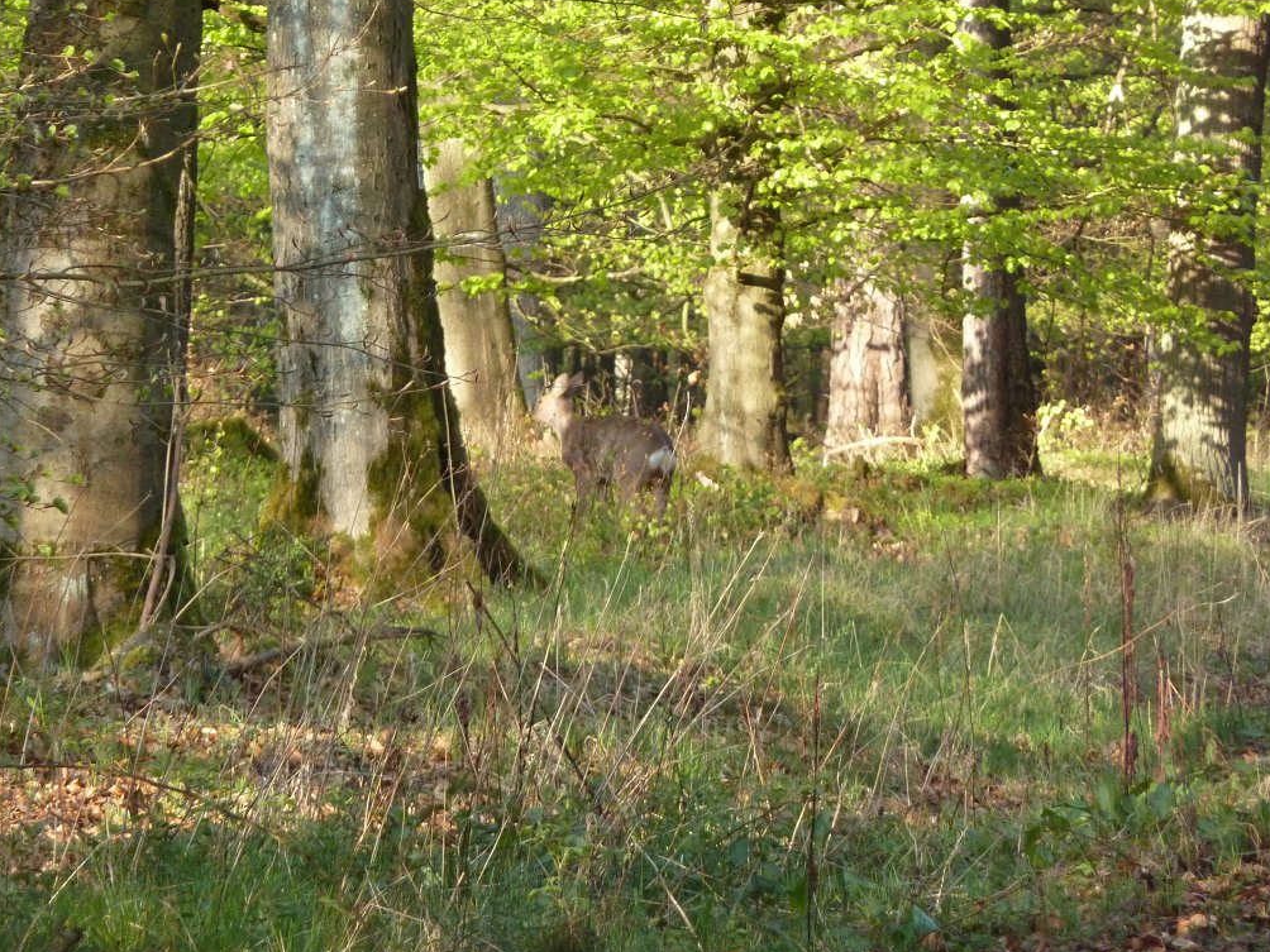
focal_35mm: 306
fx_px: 11227
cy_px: 470
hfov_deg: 6.5
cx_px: 625
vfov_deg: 4.9
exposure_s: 1/100
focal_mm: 49.2
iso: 400
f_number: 4.9
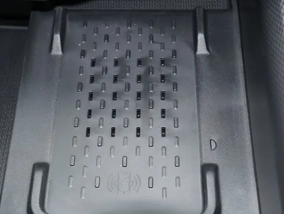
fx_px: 476
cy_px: 111
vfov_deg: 25.3
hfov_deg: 33.2
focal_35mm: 58
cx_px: 135
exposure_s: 1/60
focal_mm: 27
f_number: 5.3
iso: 800
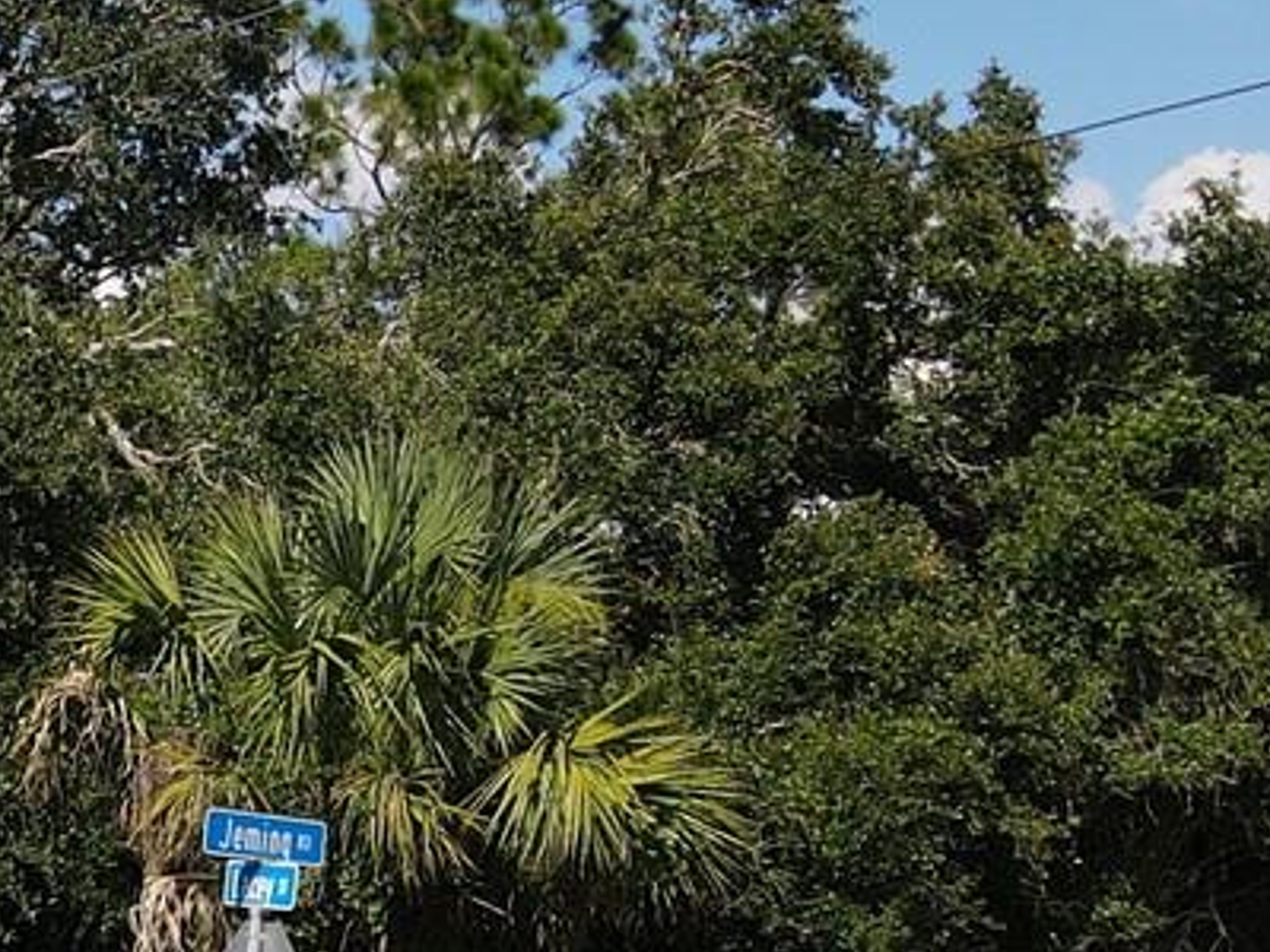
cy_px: 781
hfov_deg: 18.6
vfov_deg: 15.3
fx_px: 3522
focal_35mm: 96
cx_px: -492
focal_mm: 4.5
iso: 100
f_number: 2.8
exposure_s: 1/725
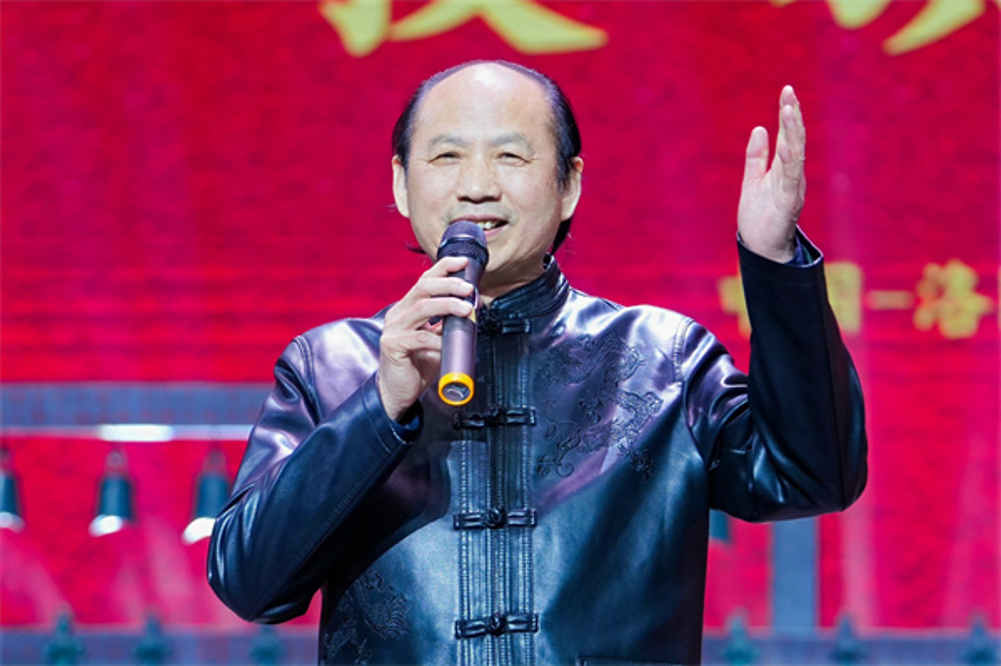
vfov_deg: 5.9
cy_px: 333
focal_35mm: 234
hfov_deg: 8.8
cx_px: 500
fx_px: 6501
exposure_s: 1/161
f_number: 5
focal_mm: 156
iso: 1250
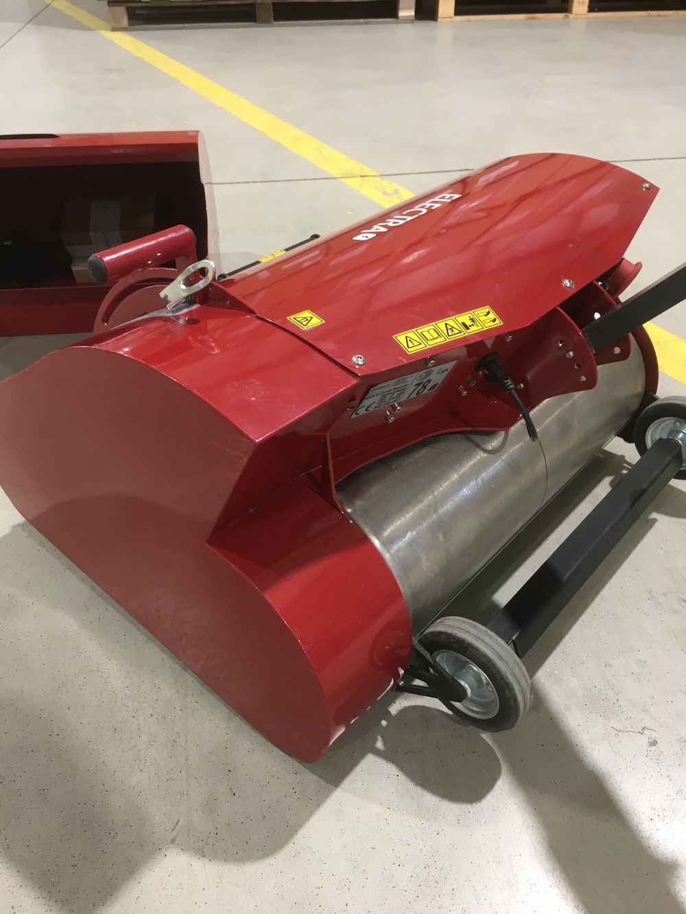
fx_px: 766
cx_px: 343
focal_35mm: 29
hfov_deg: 48.2
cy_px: 457
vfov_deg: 61.7
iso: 100
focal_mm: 4.15
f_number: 2.2
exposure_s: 1/33
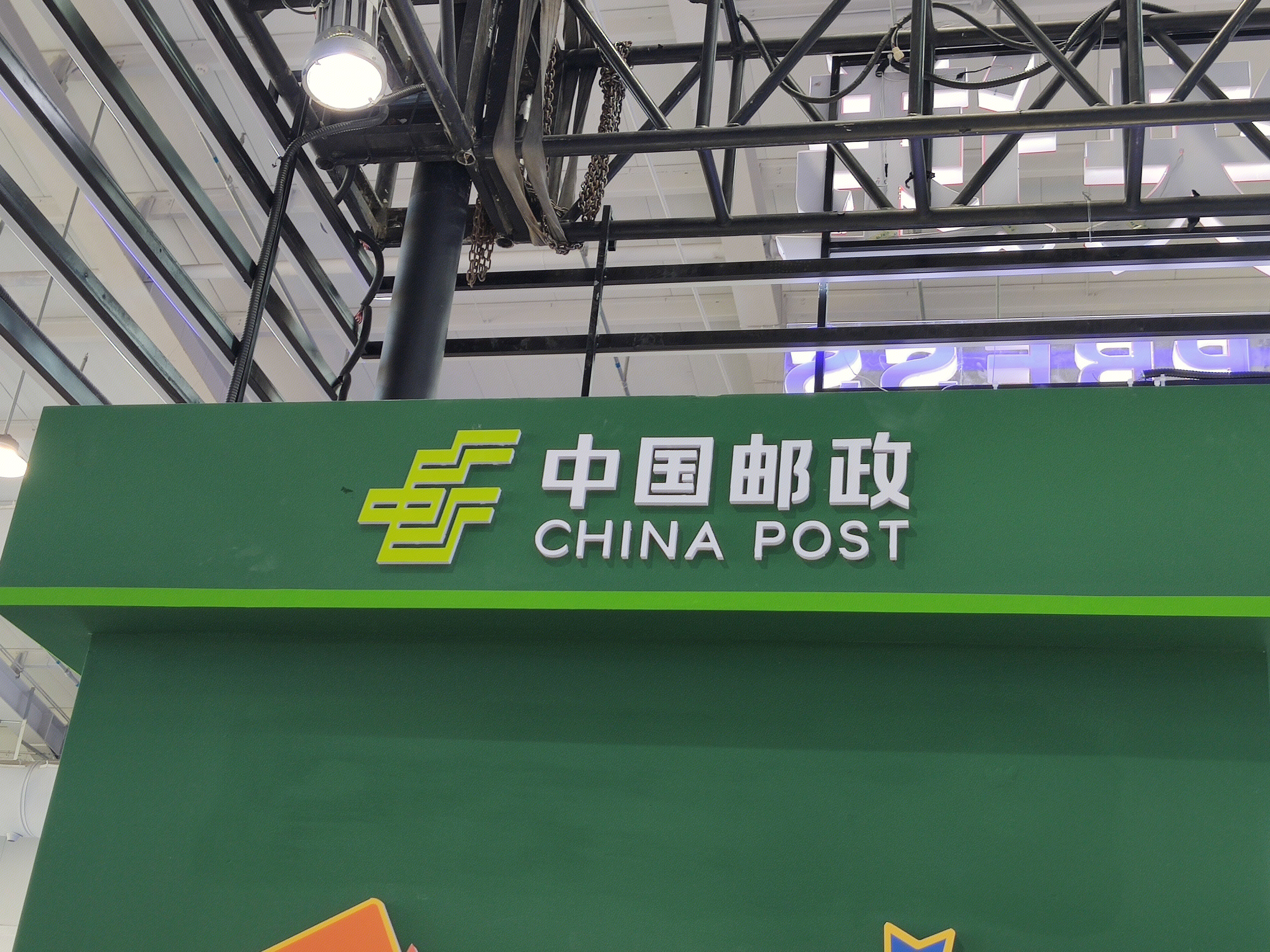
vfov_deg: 30.9
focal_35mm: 47
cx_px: 635
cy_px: 476
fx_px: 1724
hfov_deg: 40.4
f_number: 1.75
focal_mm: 4.75
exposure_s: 1/100
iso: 124
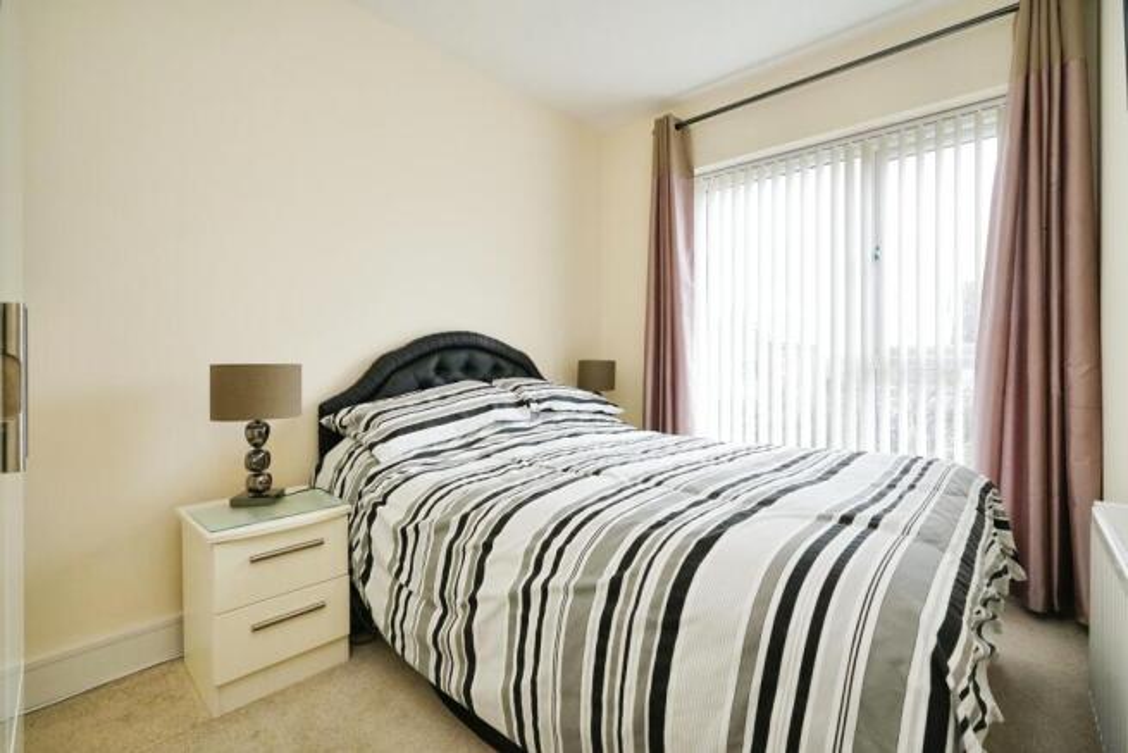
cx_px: 564
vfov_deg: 73.8
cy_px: 376
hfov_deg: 96.7
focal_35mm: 16
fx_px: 501
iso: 2000
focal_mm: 16
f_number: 9
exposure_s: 1/100
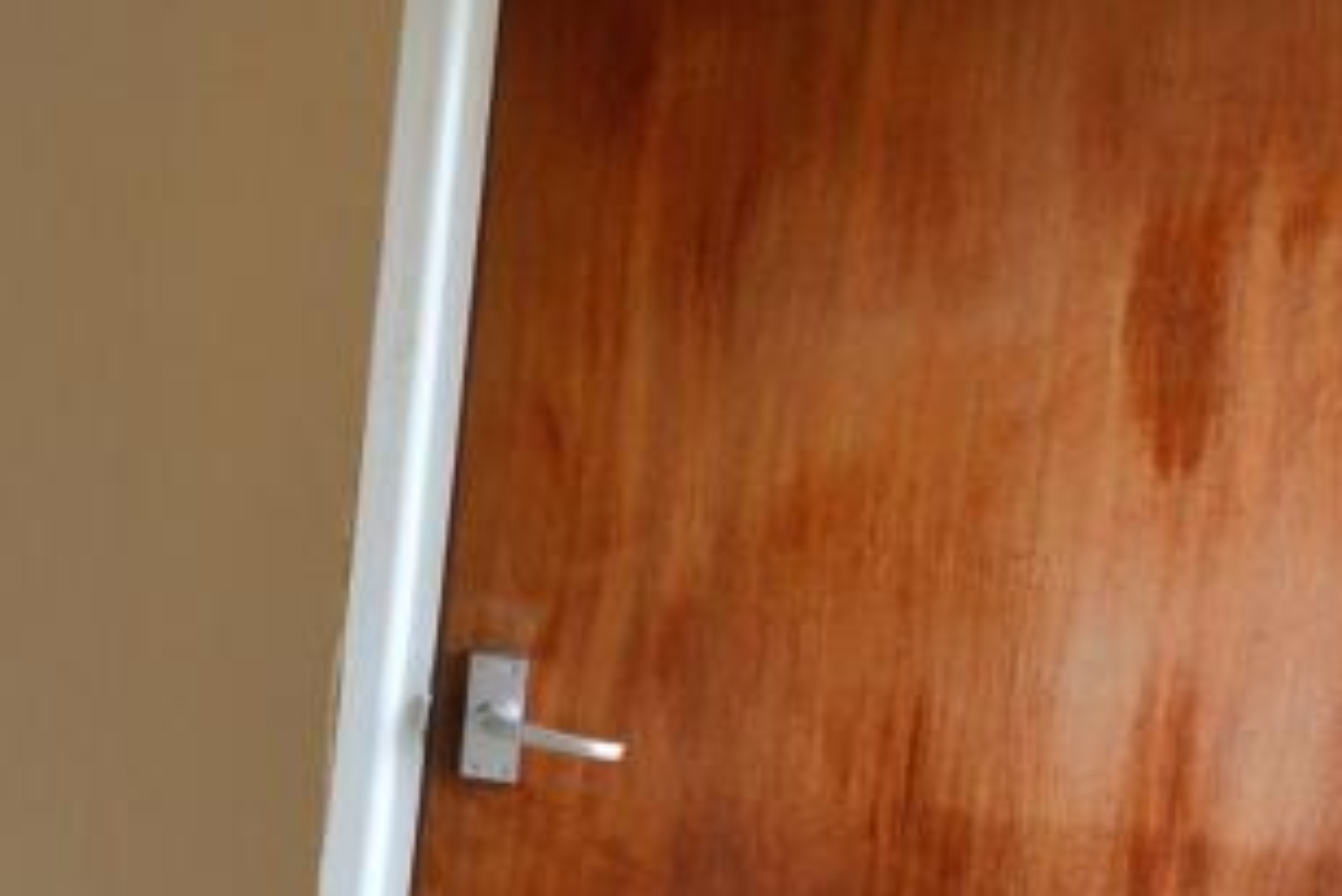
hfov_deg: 26.0
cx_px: -782
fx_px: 1865
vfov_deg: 27.0
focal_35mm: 50
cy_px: 544
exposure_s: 1/80
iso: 400
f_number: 4.5
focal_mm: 10
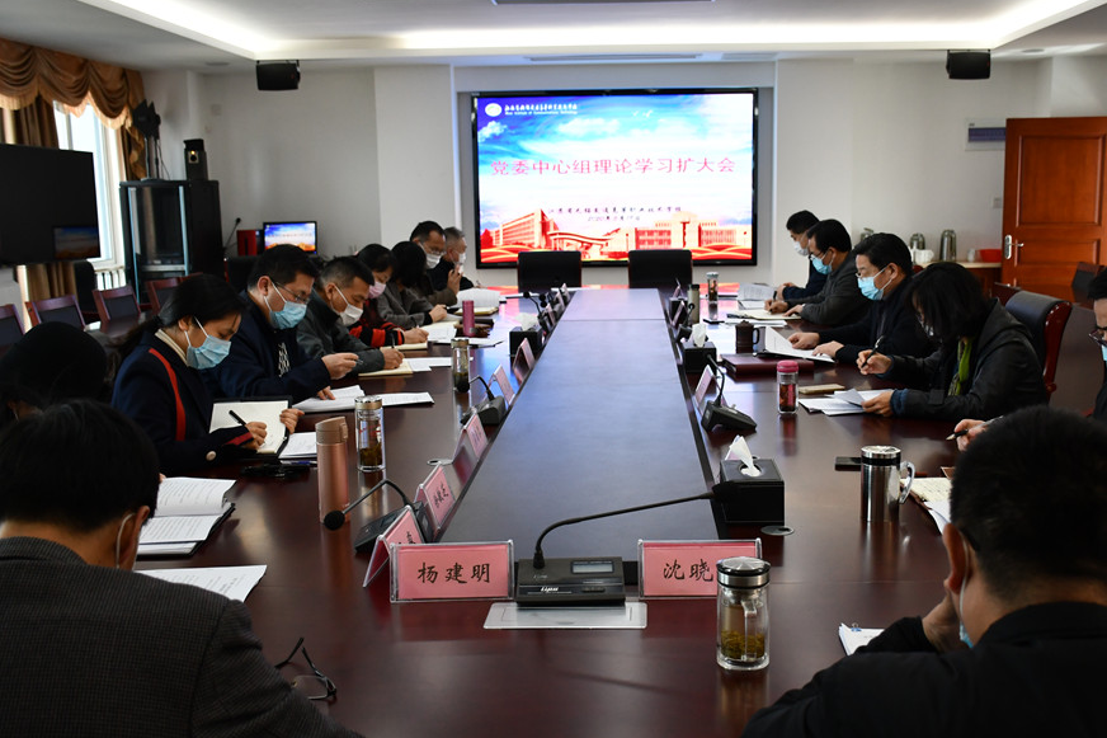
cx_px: 625
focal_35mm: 39
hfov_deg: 49.4
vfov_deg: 34.2
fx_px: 1199
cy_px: 390
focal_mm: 23
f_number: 3.8
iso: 800
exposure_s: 1/200
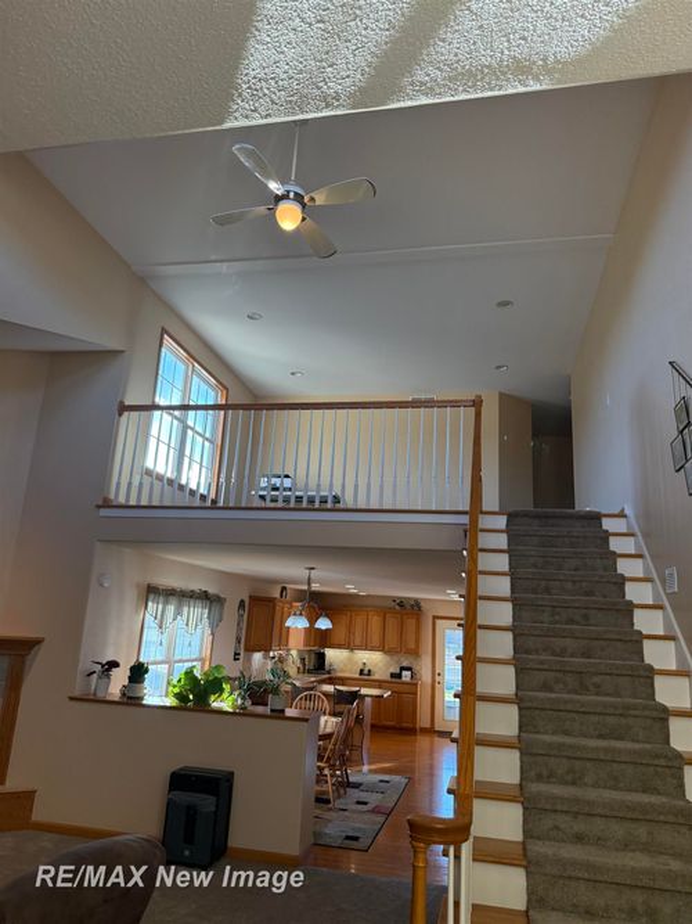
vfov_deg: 71.6
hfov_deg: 56.8
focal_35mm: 24
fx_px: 640
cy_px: 462
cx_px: 346
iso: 200
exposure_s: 1/240
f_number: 1.78
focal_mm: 6.76
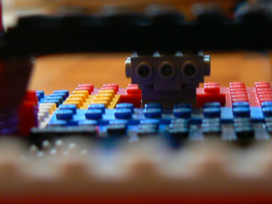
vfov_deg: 9.6
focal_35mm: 154
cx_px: 136
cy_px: 102
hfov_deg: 12.8
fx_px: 1210
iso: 200
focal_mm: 18.6
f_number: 3.2
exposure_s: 1/4
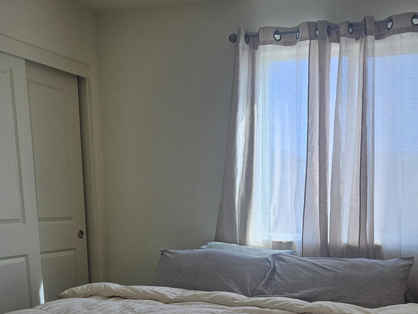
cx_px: 276
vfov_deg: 31.2
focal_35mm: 44
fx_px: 531
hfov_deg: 42.4
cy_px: 290
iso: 32
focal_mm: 5.4
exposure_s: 1/120
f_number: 1.8
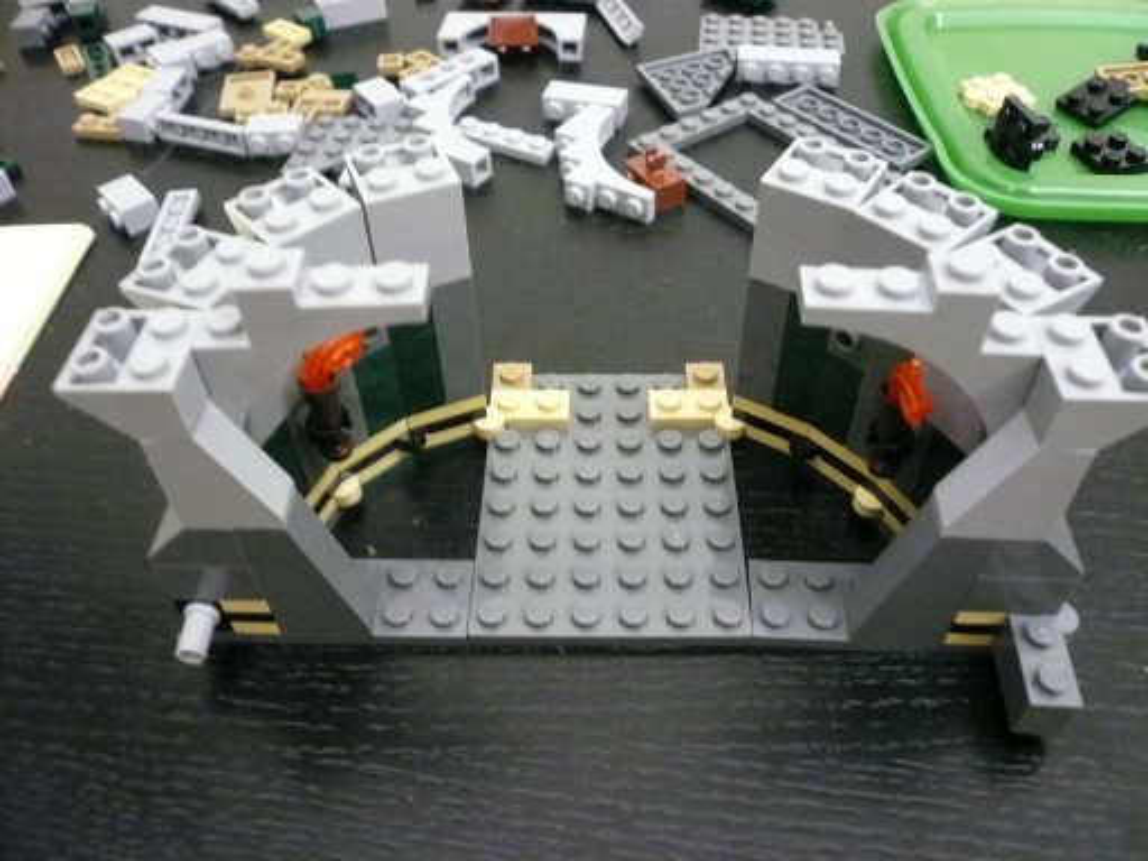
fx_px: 929
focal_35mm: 28
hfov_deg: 63.4
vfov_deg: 49.7
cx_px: 574
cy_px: 430
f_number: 2.8
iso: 400
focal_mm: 4.6
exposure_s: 1/8
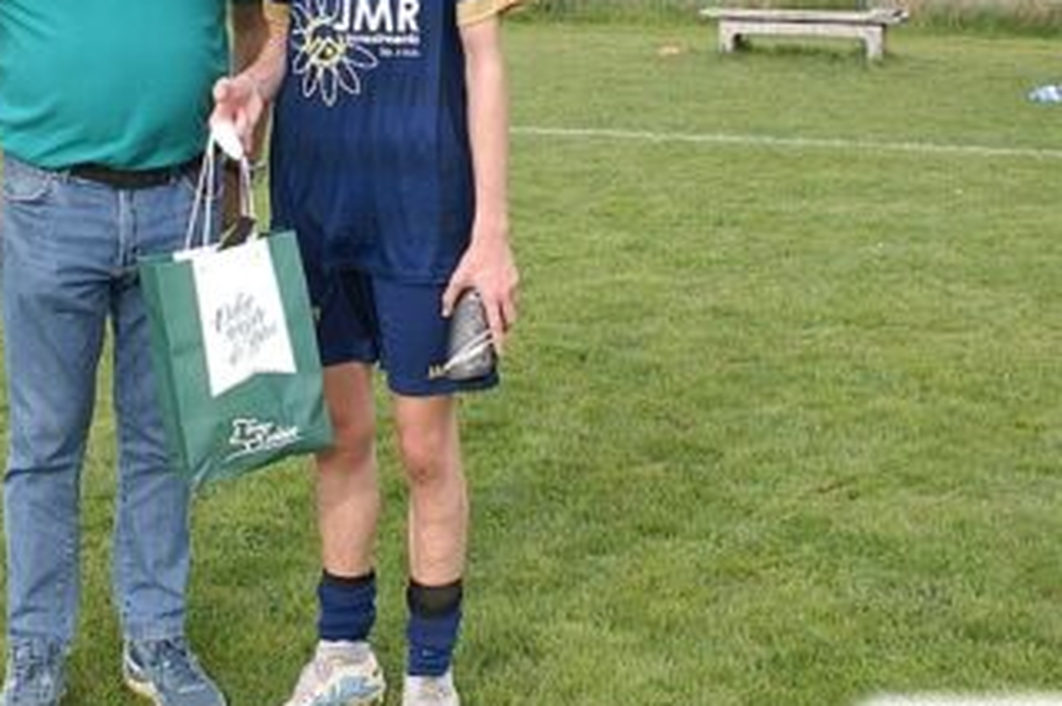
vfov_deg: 21.7
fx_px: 1827
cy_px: 183
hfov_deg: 32.4
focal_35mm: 62
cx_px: 469
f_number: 5.6
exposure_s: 1/200
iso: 200
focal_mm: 22
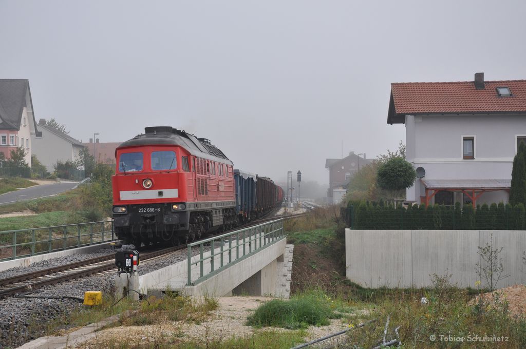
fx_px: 1138
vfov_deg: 17.4
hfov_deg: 26.0
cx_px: 263
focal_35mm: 78
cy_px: 174
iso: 400
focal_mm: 52
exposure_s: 1/500
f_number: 8
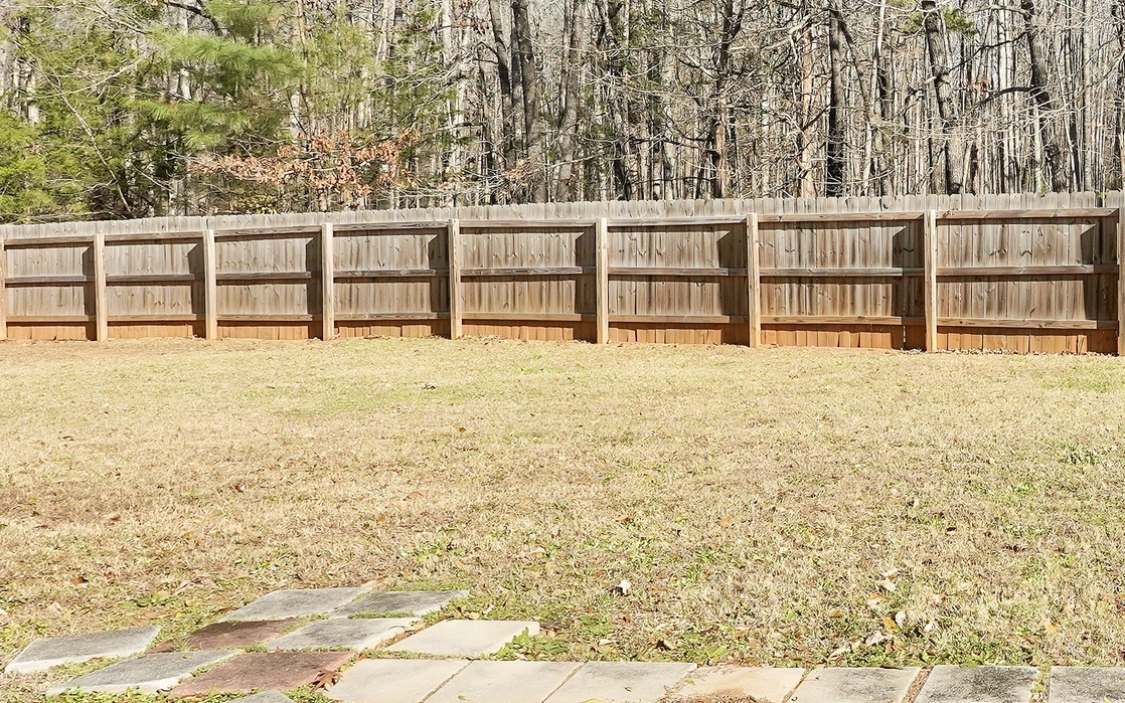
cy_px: 194
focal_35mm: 44
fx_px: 1352
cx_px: 1208
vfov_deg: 28.8
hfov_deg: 38.3
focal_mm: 10.5
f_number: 9
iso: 125
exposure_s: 1/160
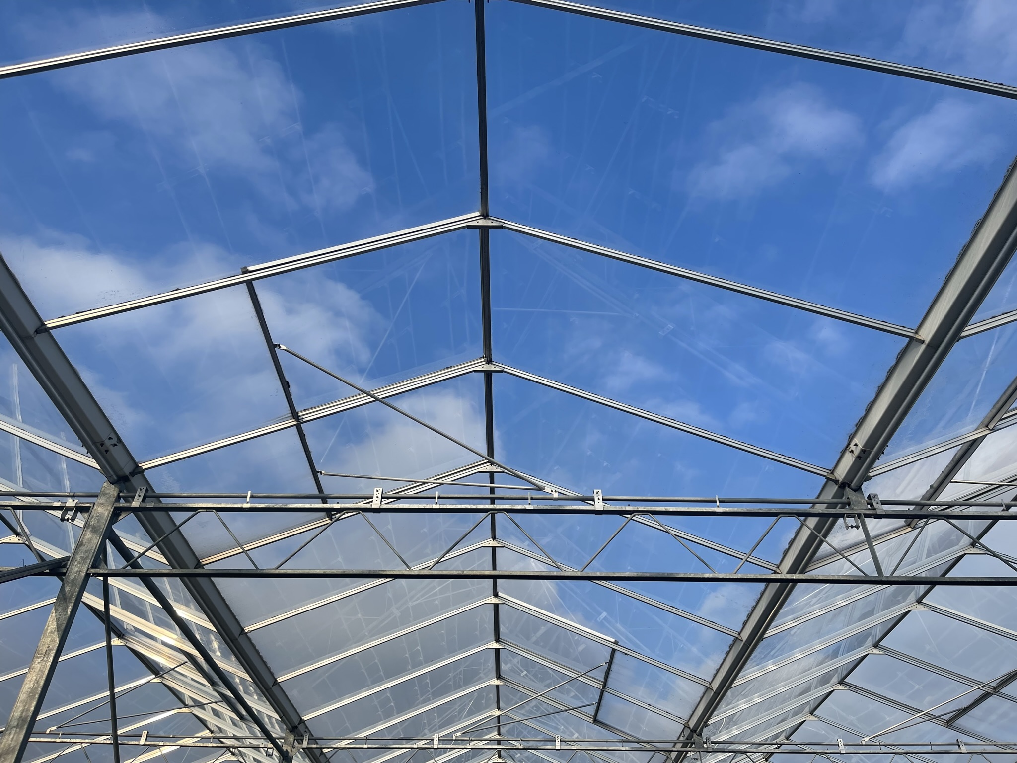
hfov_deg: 67.3
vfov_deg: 53.1
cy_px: 382
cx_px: 508
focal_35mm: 26
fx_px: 764
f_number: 1.6
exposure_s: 1/3257
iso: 32
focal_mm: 5.1
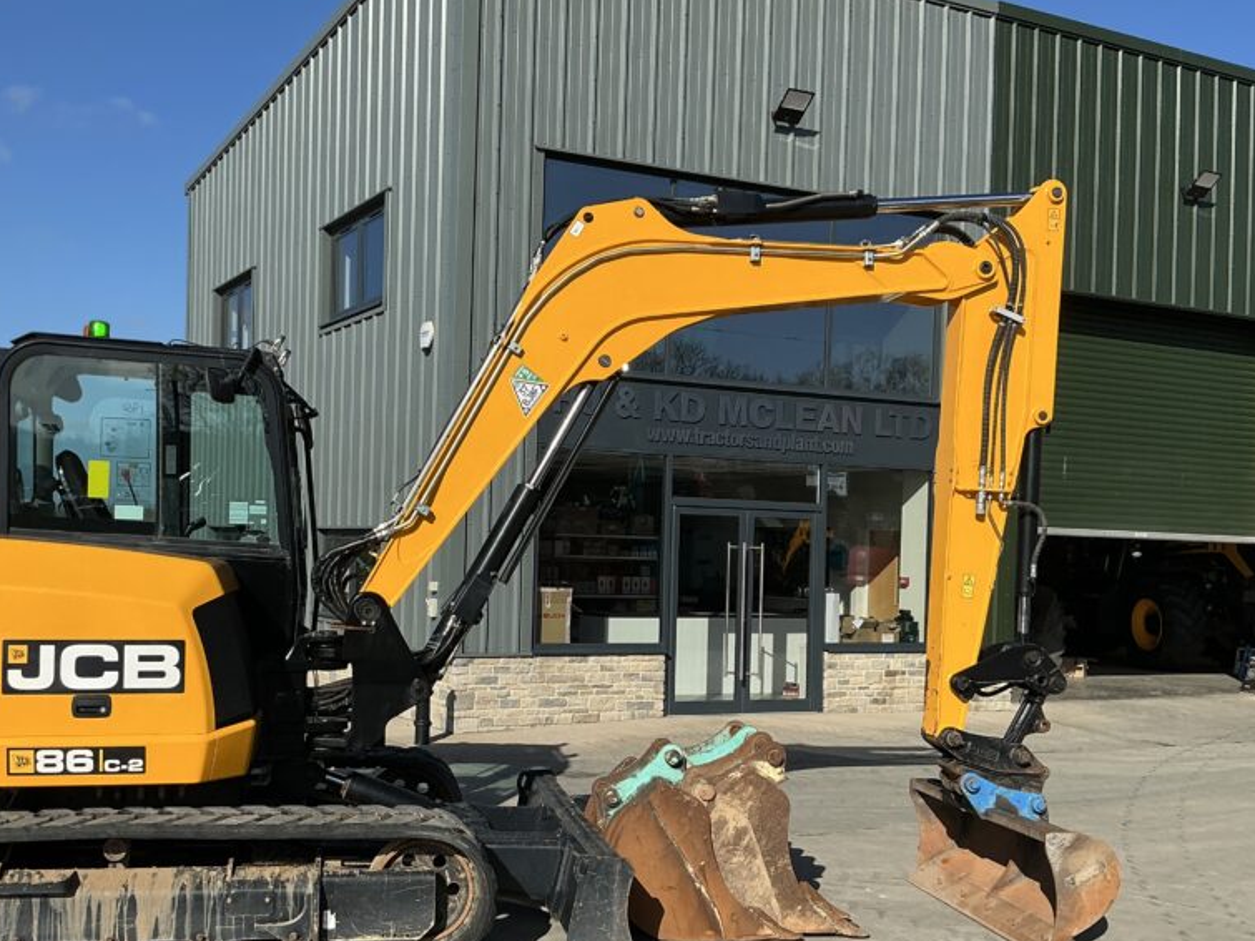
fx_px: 1377
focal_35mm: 38
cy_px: 554
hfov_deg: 48.8
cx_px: 517
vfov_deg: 37.6
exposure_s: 1/2320
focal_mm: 3
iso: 25
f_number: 1.8
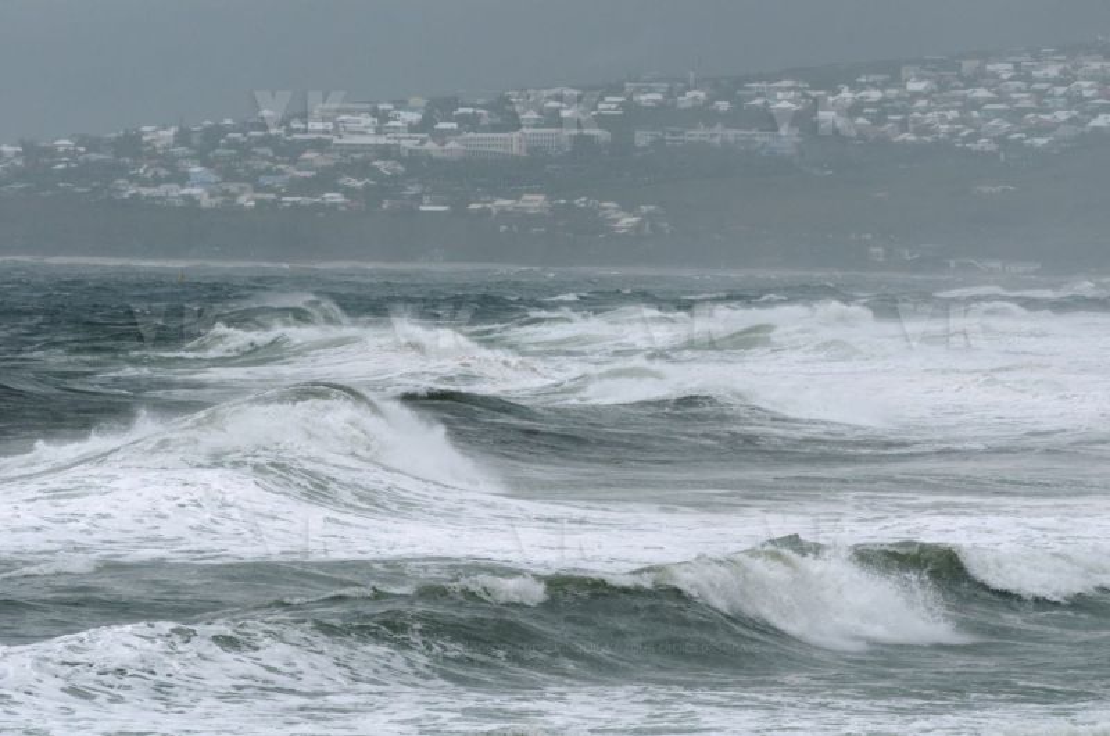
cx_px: 555
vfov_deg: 4.6
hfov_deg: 6.9
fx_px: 9232
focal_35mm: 300
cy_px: 368
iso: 640
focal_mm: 200
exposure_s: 1/800
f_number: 11
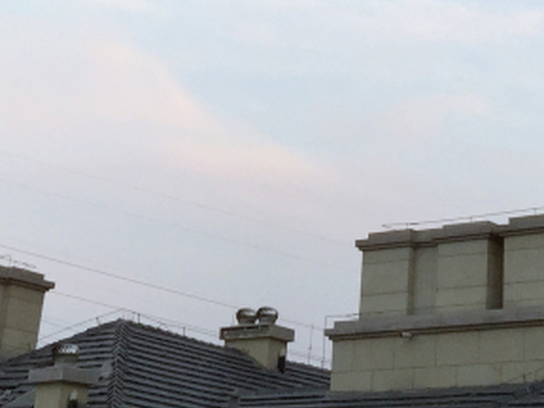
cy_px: -304
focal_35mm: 103
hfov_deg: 19.0
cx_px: 399
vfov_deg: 13.1
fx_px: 1619
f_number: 2.2
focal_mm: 4.15
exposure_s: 1/50
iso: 40
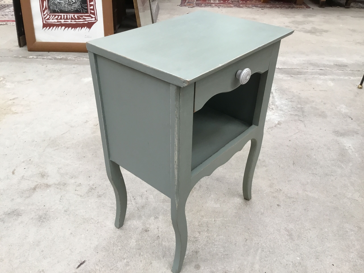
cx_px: 182
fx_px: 326
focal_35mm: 31
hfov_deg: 58.4
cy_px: 136
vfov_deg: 45.4
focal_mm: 3.3
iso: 100
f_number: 2.4
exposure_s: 1/33
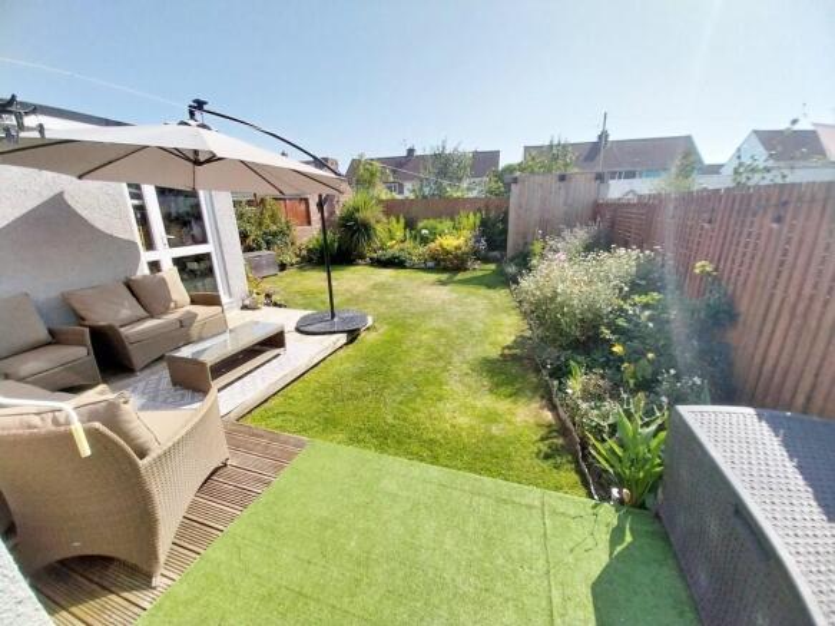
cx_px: 418
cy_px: 313
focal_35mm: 13
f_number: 2.2
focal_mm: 1.13
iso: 64
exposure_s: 1/1512
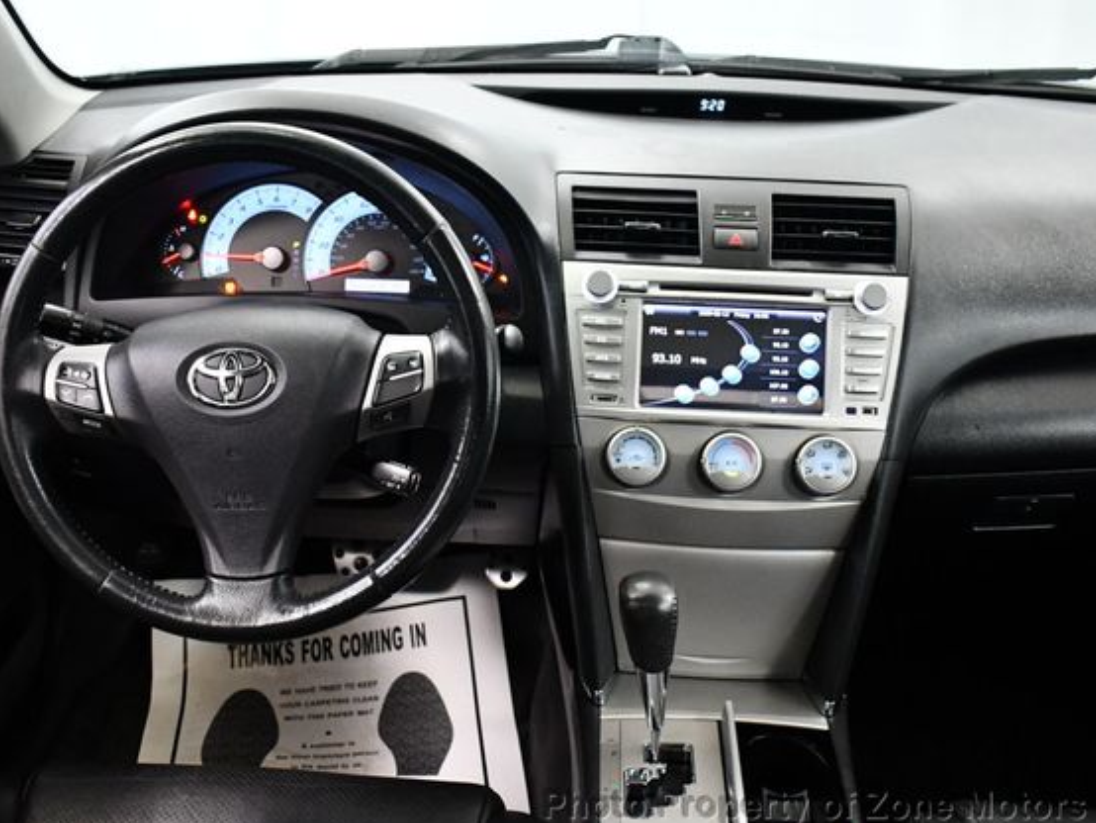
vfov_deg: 36.0
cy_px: 419
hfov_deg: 46.8
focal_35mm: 40
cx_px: 518
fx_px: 1267
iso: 3200
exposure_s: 1/100
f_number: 3.5
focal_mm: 18
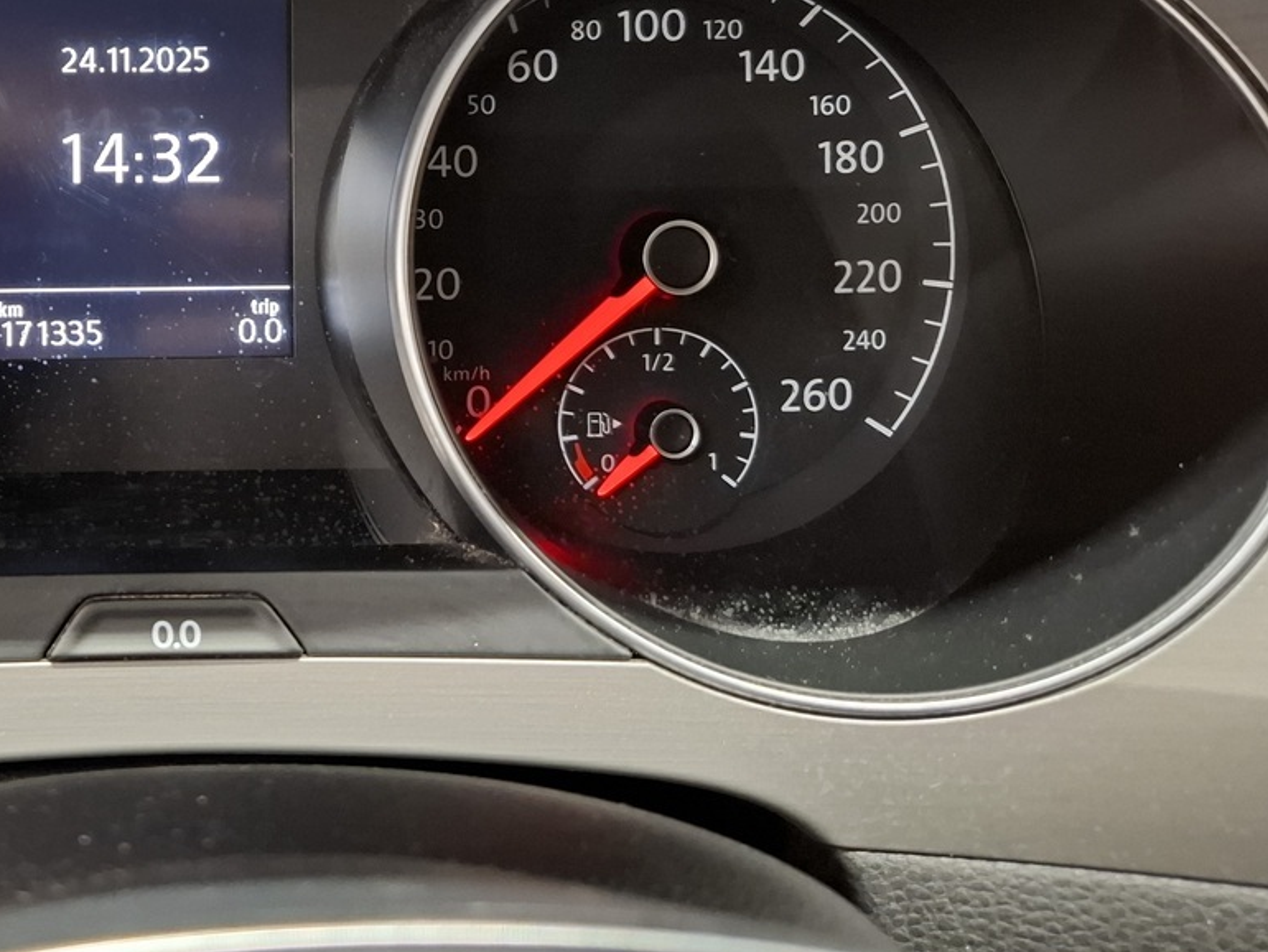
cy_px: 231
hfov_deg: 40.1
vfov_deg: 32.9
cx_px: 97
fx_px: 1576
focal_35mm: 43
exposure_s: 1/20
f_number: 1.8
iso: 1000
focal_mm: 5.54
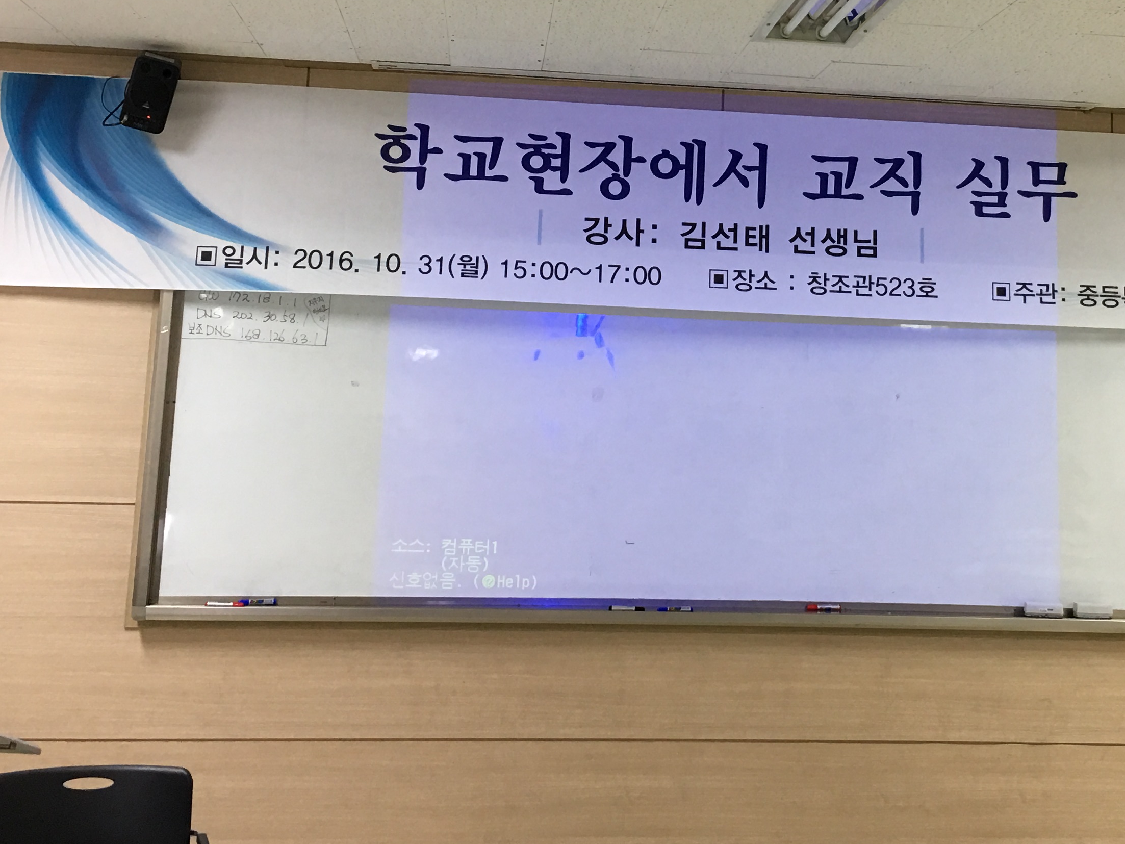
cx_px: 734
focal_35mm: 53
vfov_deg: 27.0
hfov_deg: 35.9
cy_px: 160
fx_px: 1723
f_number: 2.2
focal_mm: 4.15
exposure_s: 1/15
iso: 50
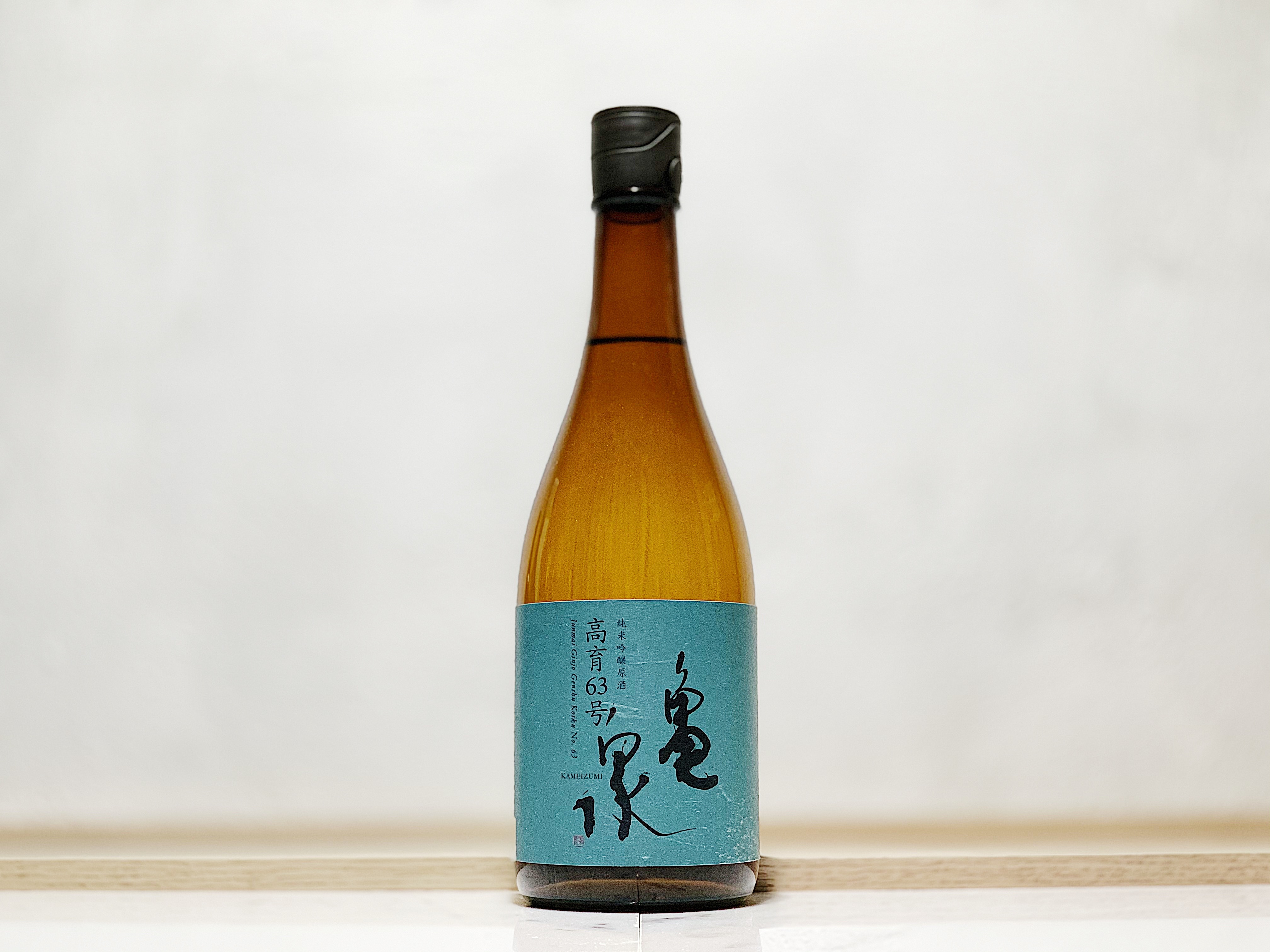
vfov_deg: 28.0
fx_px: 1908
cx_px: 635
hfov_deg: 36.8
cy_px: 476
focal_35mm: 52
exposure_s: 1/71
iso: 125
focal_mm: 6
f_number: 2.4
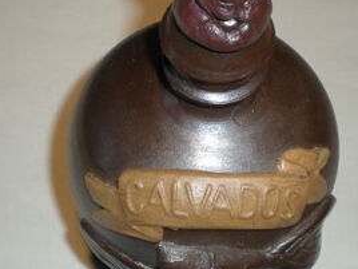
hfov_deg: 28.6
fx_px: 703
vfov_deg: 21.5
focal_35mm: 68
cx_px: 187
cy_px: 86
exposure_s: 1/30
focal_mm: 6.3
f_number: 3.1
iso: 64
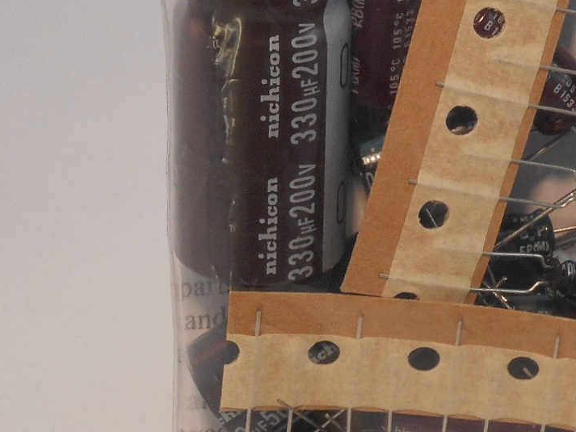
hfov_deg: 10.5
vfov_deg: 7.9
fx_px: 3129
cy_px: -4
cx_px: 456
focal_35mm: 188
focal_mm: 10.5
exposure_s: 1/30
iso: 140
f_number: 5.1
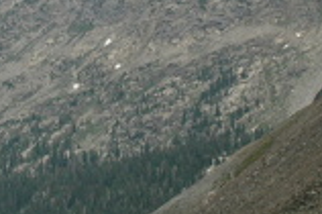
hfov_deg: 15.1
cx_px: 39
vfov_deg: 10.0
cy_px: -20
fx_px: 1206
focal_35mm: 135
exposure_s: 1/640
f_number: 13
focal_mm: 18
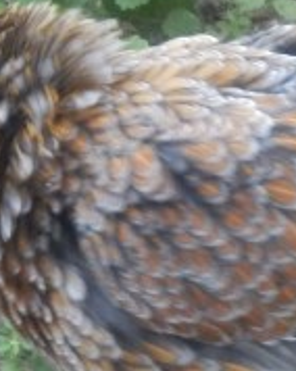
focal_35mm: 730
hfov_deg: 2.1
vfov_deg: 2.7
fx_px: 8008
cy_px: -100
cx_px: 452
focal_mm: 29.4
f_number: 5.9
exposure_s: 1/80
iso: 800
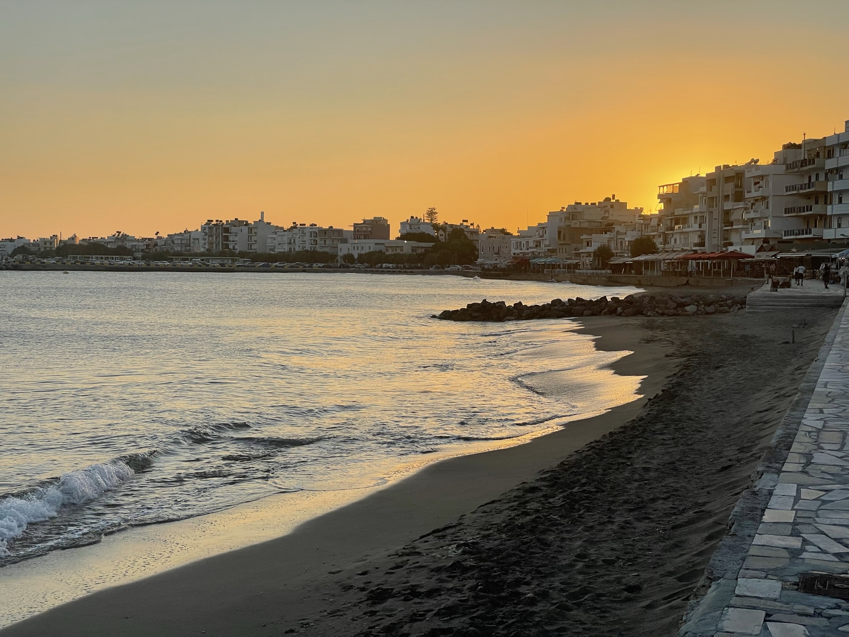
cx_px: 424
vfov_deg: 28.0
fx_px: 1275
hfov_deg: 36.8
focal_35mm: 52
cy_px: 318
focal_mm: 6
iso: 25
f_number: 2
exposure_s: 1/1020
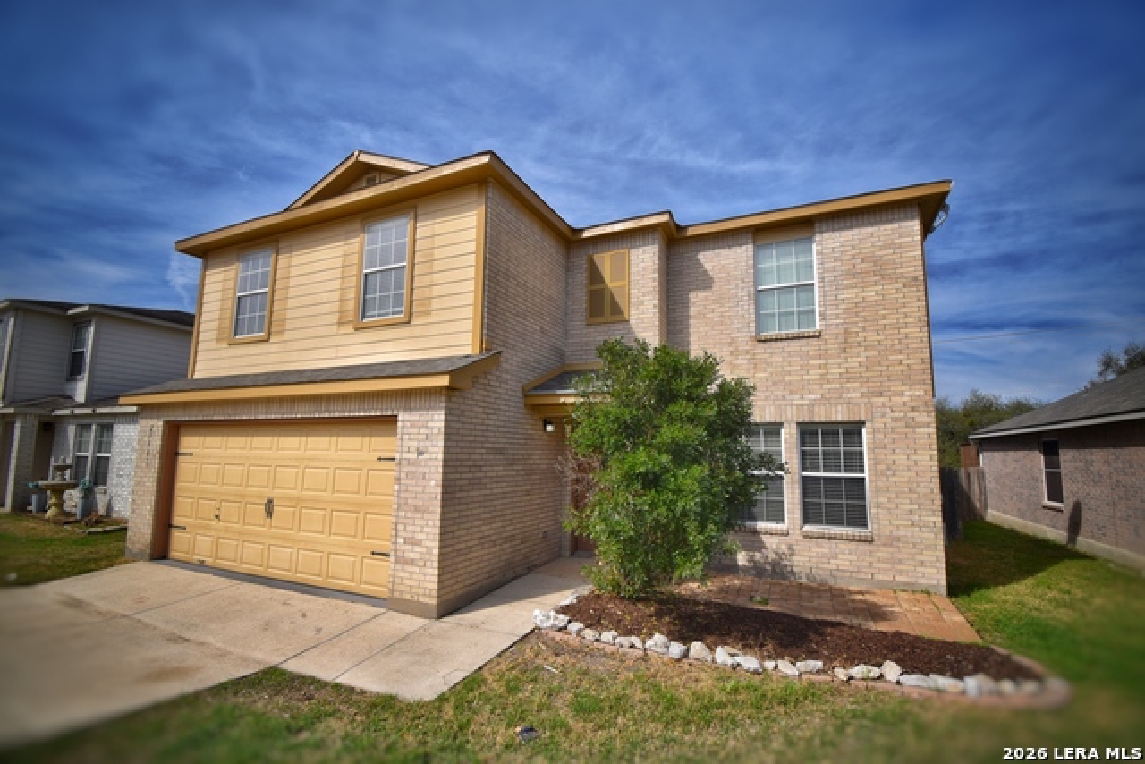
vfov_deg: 77.4
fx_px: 477
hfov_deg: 100.4
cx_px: 572
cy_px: 382
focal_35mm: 15
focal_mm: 10
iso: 100
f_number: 9
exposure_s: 1/320
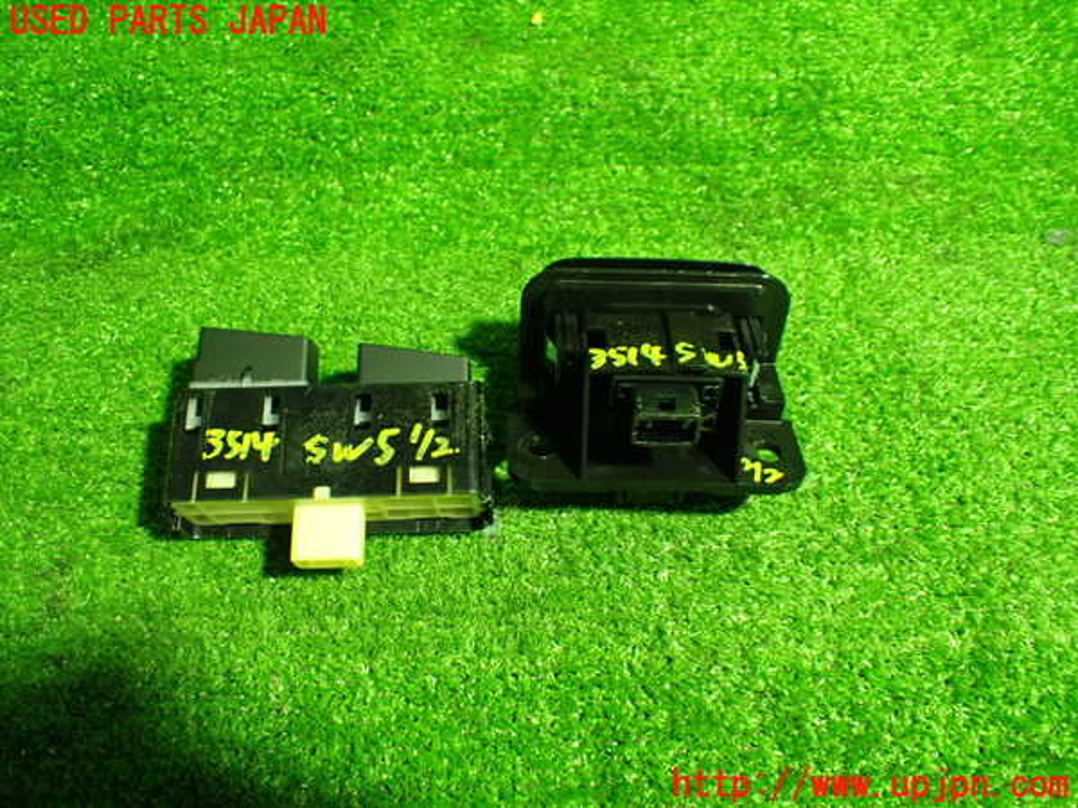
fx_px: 934
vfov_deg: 46.8
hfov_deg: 60.0
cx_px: 539
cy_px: 404
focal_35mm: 30
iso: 800
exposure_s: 1/40
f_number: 2.3
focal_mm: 5.4
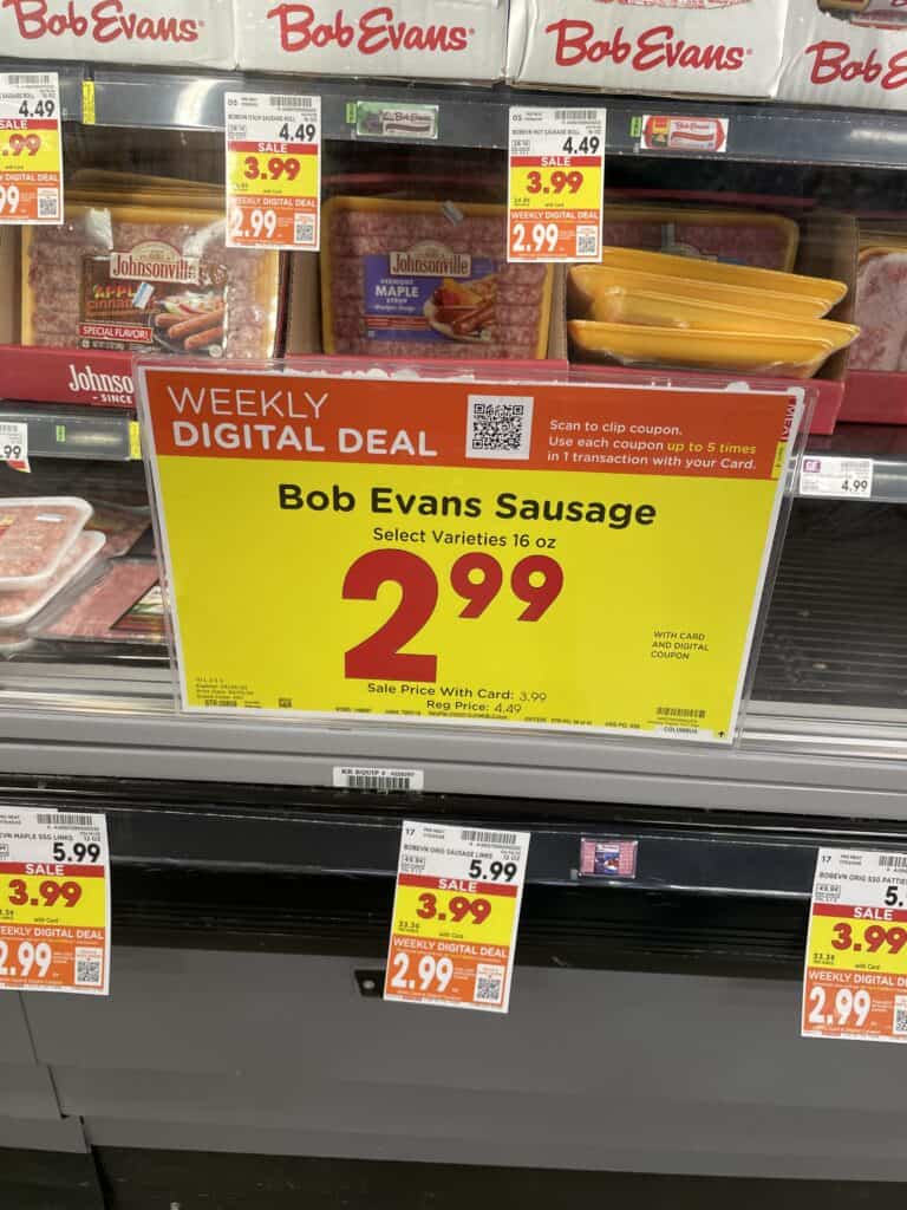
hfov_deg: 53.1
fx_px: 908
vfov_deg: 67.3
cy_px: 605
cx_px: 454
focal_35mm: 26
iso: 80
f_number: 1.6
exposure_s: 1/60
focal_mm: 4.2
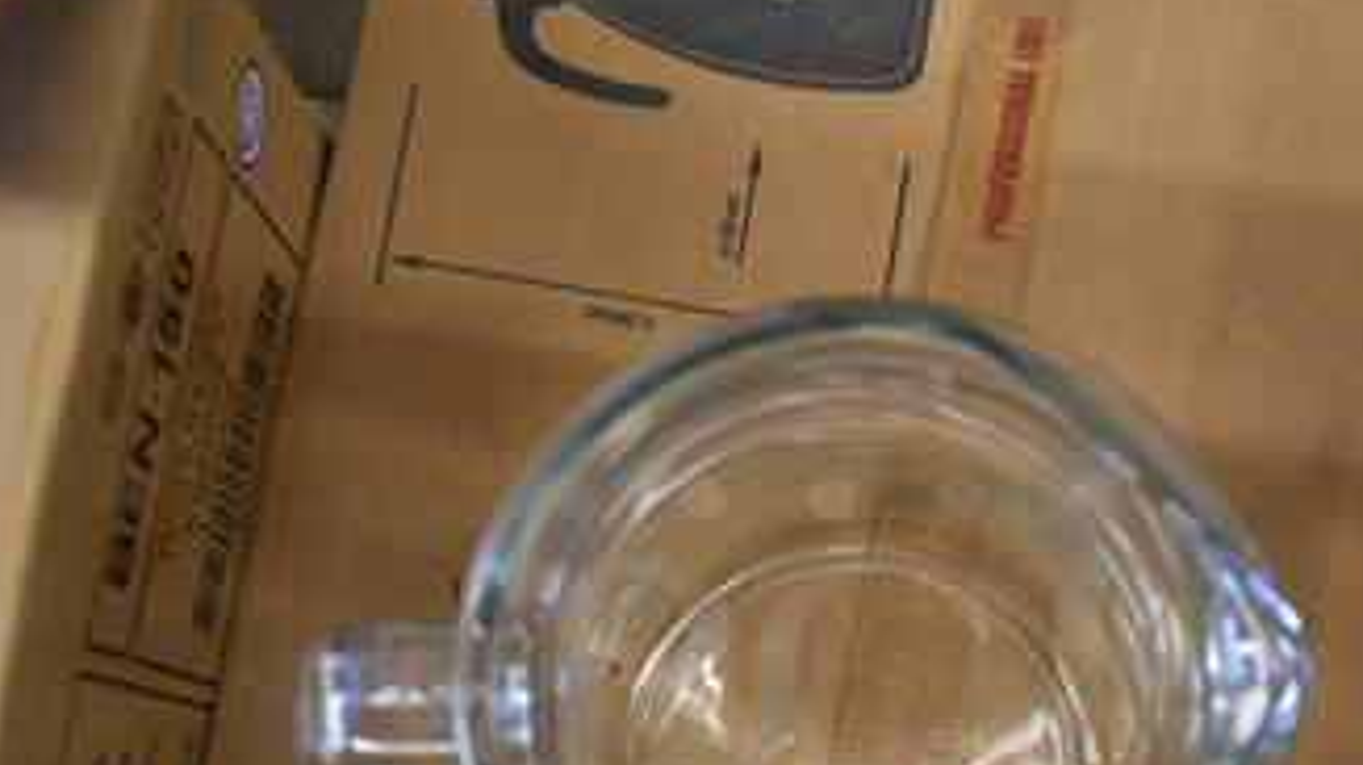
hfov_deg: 39.0
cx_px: 832
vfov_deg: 22.1
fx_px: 1915
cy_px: 669
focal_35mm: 53
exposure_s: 1/30
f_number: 3.5
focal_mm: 18
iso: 280
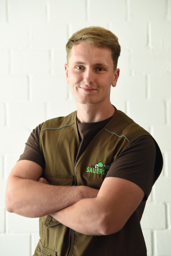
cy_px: 128
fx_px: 854
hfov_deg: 11.4
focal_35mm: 120
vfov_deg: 17.1
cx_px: 86
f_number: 5
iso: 4000
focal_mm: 120
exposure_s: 1/125
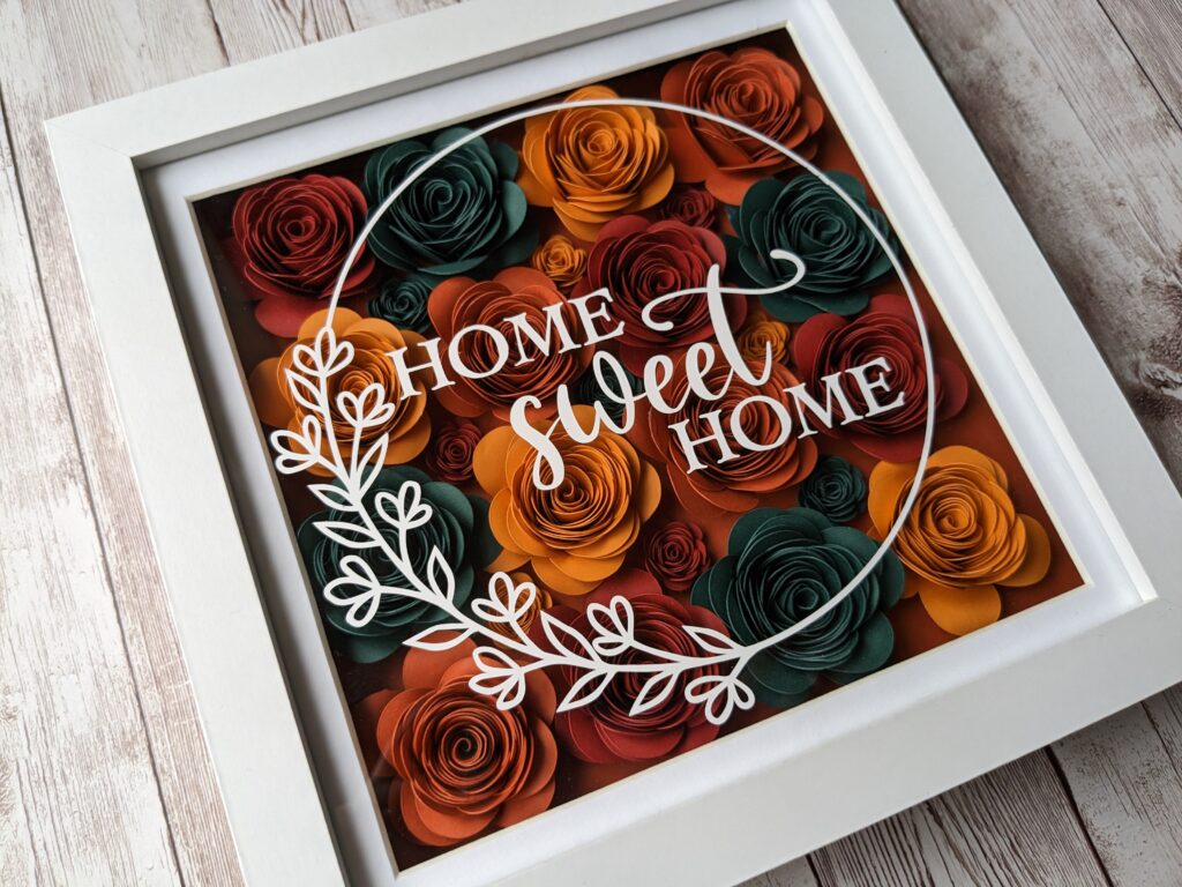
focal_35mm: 27
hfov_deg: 65.3
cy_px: 444
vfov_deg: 51.4
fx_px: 922
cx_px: 591
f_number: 1.73
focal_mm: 4.38
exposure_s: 1/99.9
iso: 78
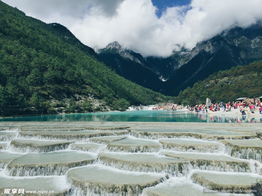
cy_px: 98
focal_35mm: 29
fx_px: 219
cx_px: 131
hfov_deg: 61.7
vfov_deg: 48.2
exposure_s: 1/3049
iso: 32
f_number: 2.2
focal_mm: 4.15
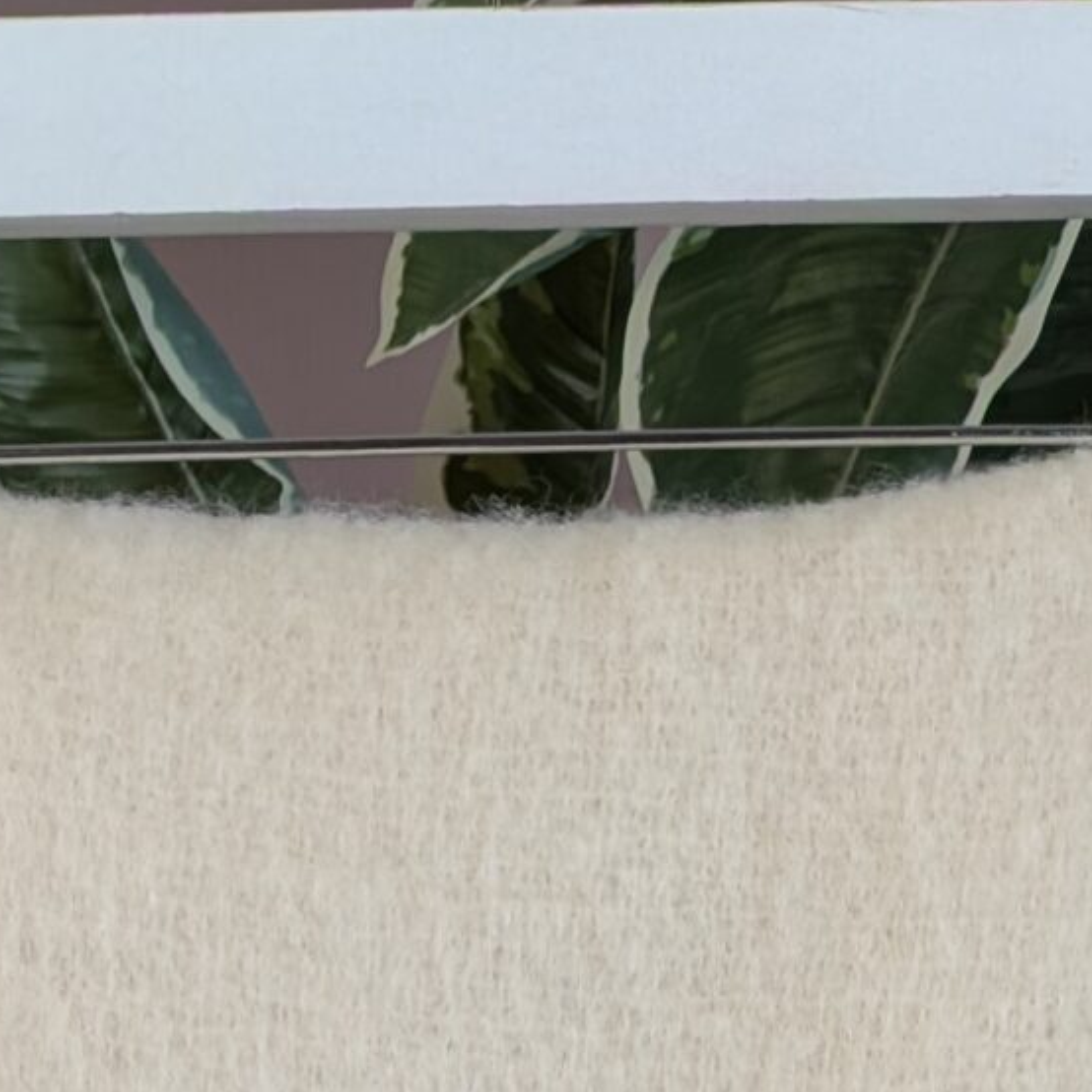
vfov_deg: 14.0
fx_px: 3498
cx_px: 351
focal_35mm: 98
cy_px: 2393
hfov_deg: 17.7
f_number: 1.7
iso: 53
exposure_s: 1/50
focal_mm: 4.53
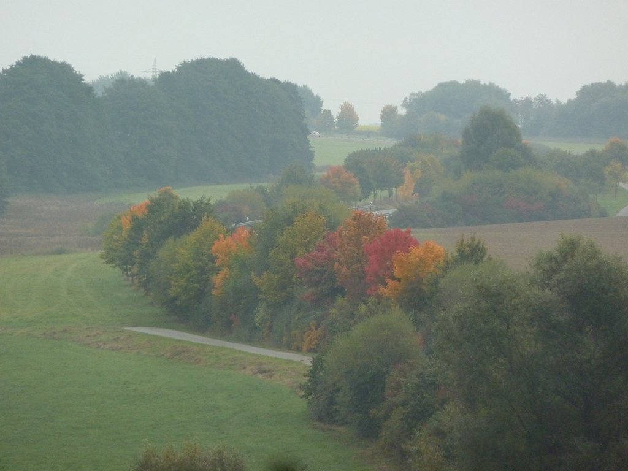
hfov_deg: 6.6
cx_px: 314
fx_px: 5443
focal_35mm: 300
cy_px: 236
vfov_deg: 5.0
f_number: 4.9
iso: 400
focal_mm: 49.2
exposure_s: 1/125
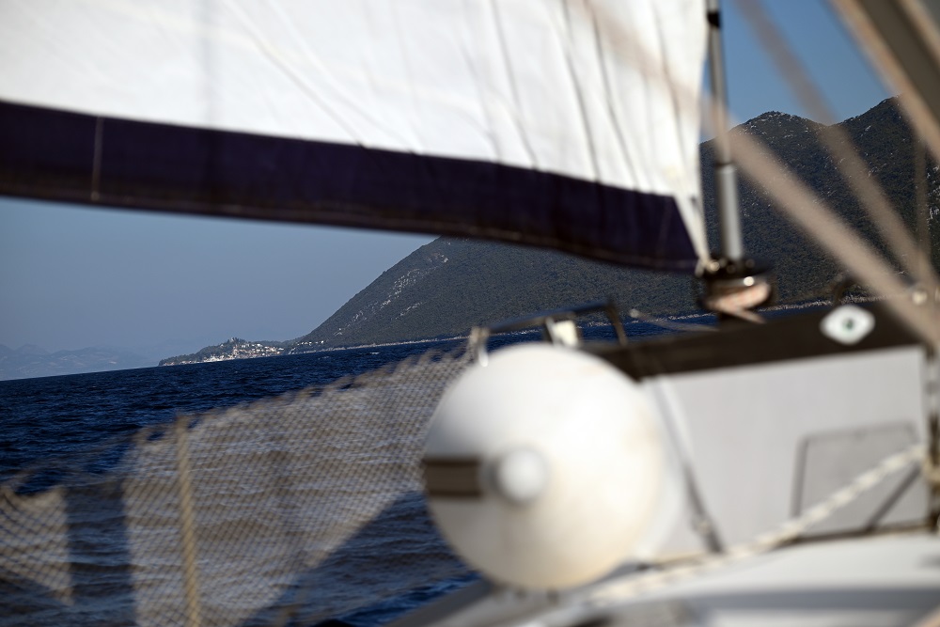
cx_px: 470
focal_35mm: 110
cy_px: 314
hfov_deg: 18.6
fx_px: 2872
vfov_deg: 12.5
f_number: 4.5
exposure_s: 1/1600
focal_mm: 110
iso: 100
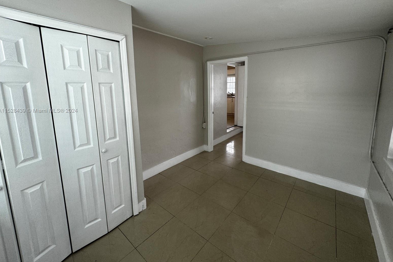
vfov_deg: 76.8
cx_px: 199
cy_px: 111
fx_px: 164
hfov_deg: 100.4
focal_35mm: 15
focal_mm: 2.22
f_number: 2.2
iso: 125
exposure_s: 1/99
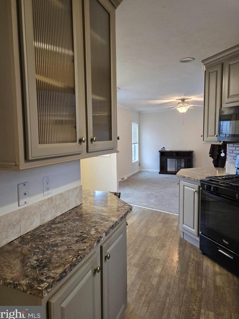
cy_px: 157
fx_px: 221
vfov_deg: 71.6
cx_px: 115
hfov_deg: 56.8
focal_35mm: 24
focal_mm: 5.4
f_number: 1.8
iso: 400
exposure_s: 1/120
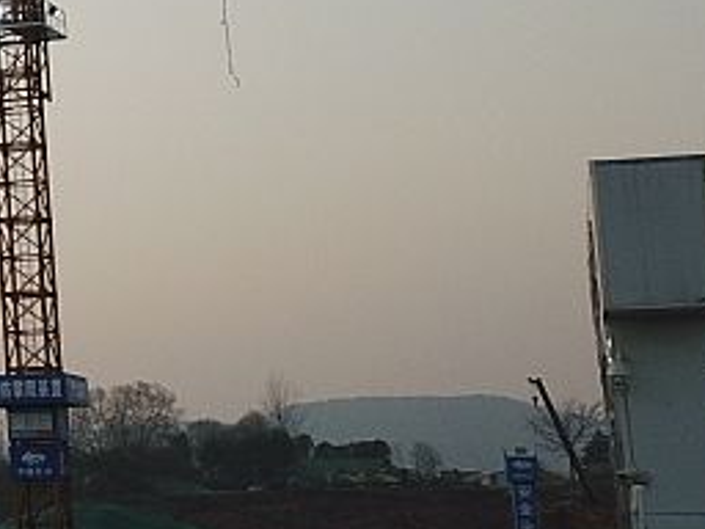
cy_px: 77
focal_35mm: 122
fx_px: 2485
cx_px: -906
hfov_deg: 12.9
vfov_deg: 12.1
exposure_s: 1/210
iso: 100
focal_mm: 4.73
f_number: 2.2
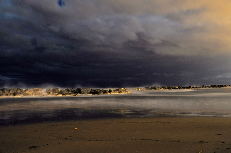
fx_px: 173
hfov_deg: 67.5
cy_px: 76
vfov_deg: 47.8
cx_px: 116
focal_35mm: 27
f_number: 10
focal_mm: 18
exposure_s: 20
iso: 800
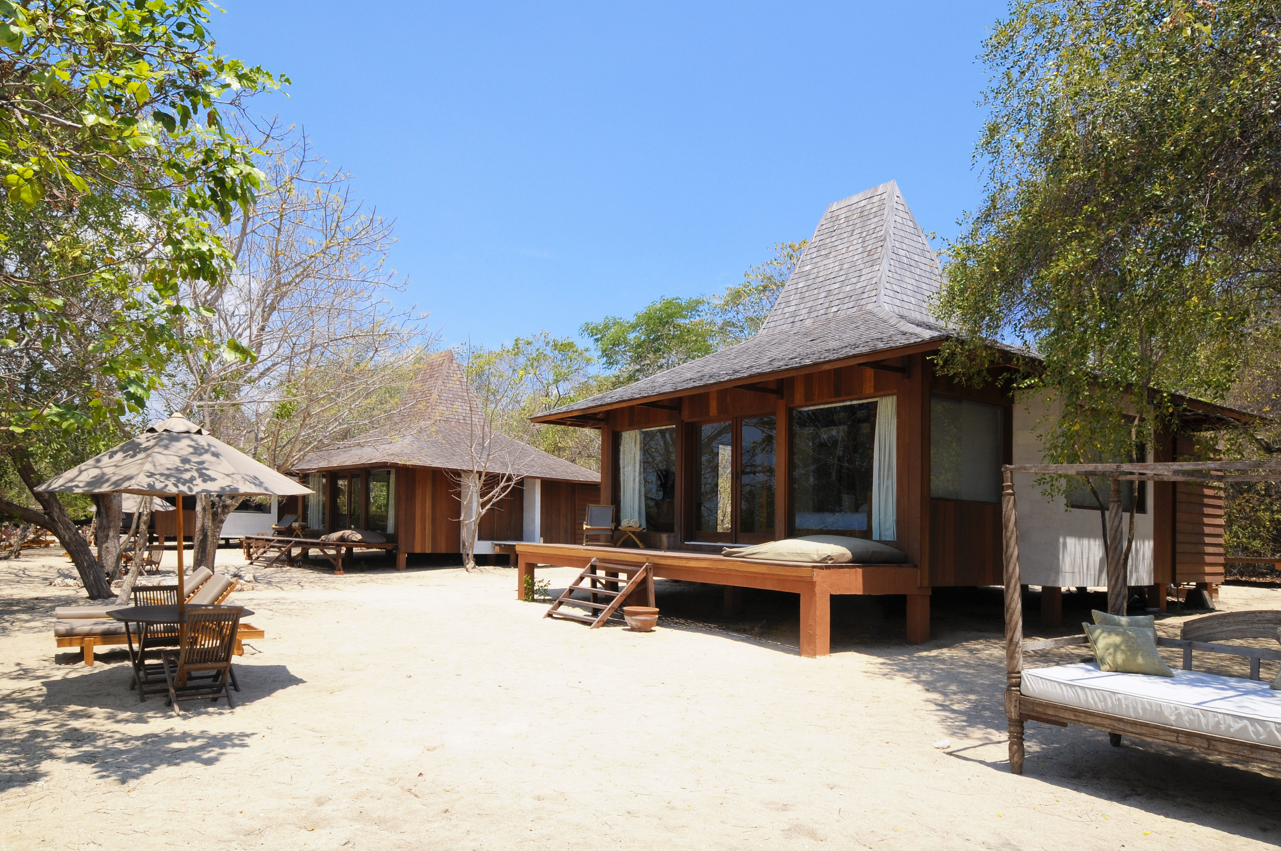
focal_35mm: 22
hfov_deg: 77.4
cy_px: 426
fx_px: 800
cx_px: 640
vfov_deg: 56.0
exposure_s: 1/180
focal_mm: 15
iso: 200
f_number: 11
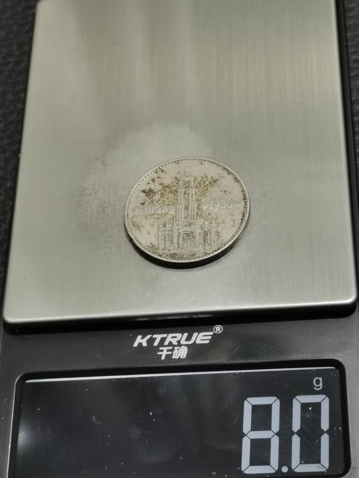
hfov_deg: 18.7
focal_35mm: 79
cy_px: 239
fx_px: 1092
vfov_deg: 24.7
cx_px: 180
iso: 100
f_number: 1.8
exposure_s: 1/100
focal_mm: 5.58
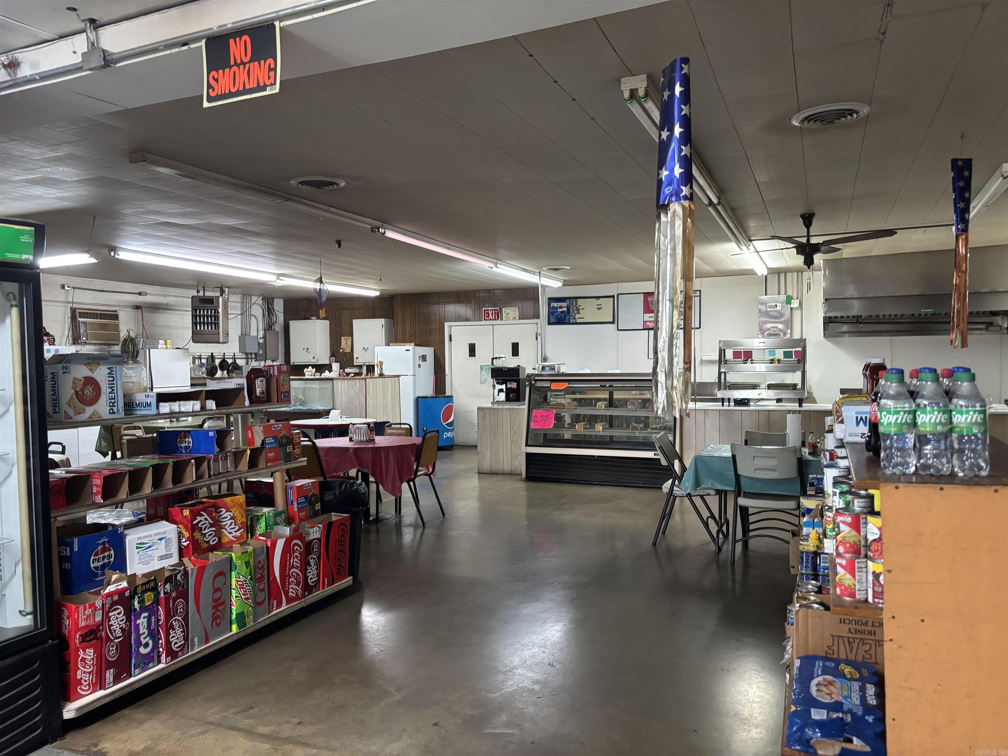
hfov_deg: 67.3
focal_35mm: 26
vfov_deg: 53.1
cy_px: 378
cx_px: 504
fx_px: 757
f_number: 1.6
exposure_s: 1/60
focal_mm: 5.96
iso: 400
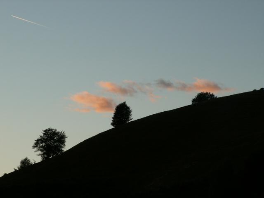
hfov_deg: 14.3
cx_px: 132
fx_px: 1052
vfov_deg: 10.7
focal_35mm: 138
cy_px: 99
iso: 50
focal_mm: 22.64
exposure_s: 1/50
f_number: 7.1
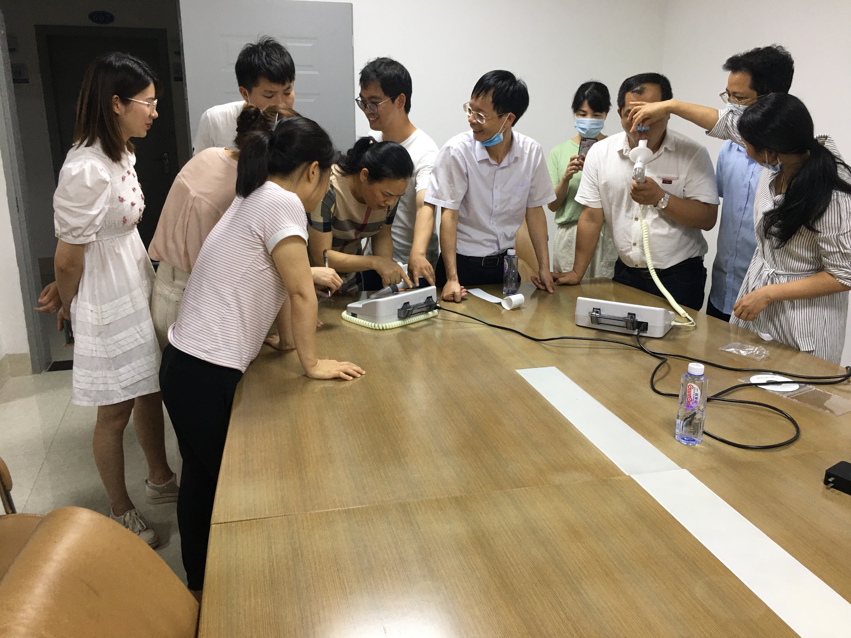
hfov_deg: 61.7
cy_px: 319
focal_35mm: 29
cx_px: 426
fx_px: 713
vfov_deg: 48.2
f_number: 2.2
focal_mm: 4.15
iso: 50
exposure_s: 1/33
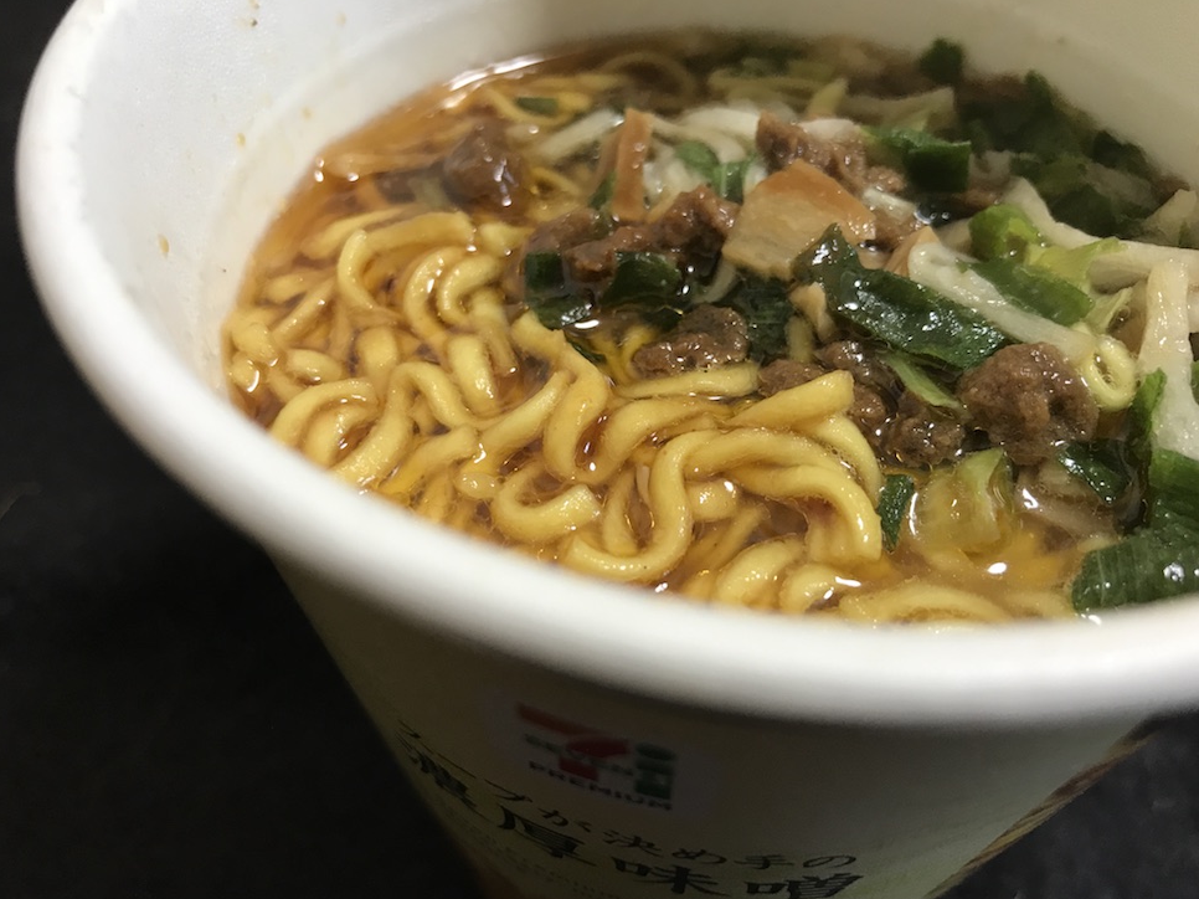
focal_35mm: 29
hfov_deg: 61.7
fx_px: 1004
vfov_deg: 48.2
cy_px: 459
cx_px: 608
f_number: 1.8
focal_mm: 3.99
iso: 40
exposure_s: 1/17
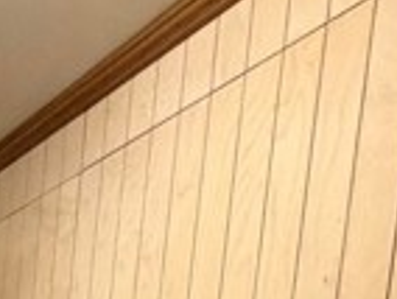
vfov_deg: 17.6
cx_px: -106
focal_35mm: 63
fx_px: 724
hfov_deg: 26.5
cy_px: 573
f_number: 2.2
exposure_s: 1/60
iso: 400
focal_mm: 2.22
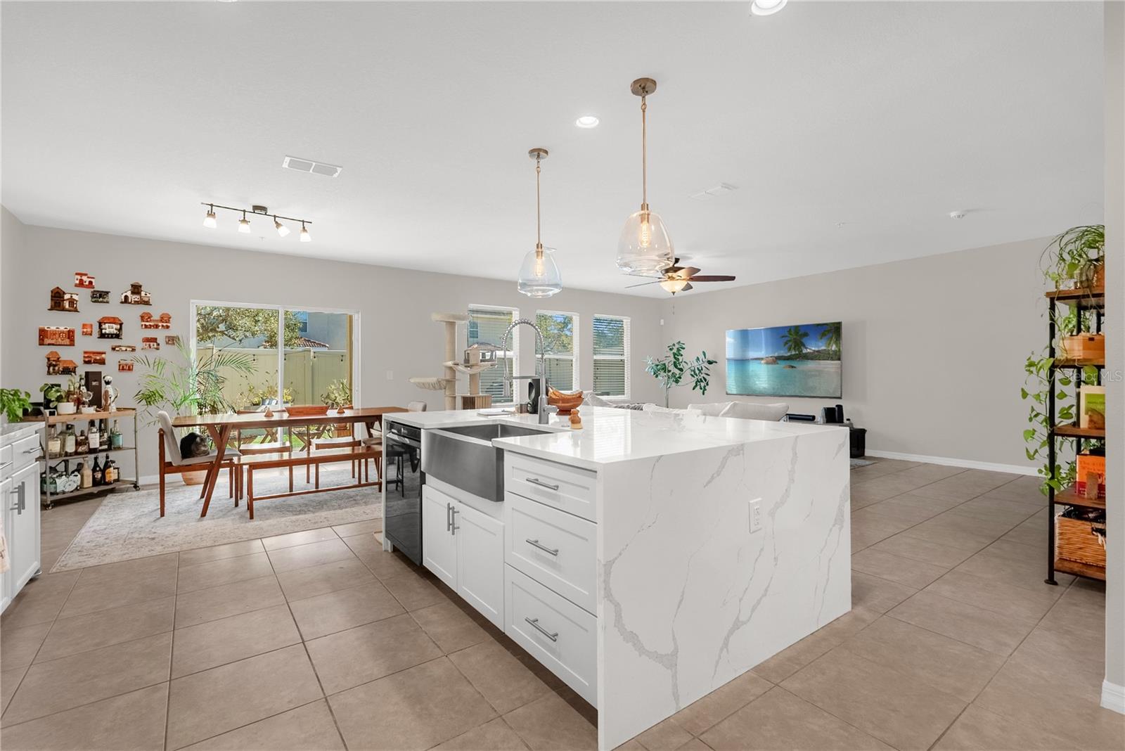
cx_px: 562
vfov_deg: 72.1
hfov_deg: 95.0
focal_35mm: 16
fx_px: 516
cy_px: 376
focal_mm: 16.5
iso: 1600
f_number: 7.1
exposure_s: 1/2000
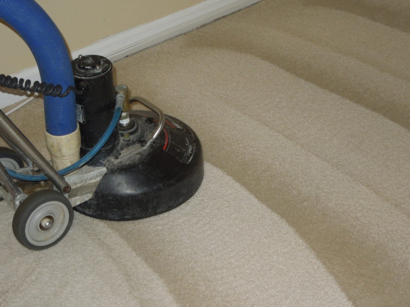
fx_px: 817
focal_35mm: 69
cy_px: 154
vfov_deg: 21.3
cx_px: 205
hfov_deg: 28.2
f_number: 4.4
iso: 280
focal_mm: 12.5
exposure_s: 1/40
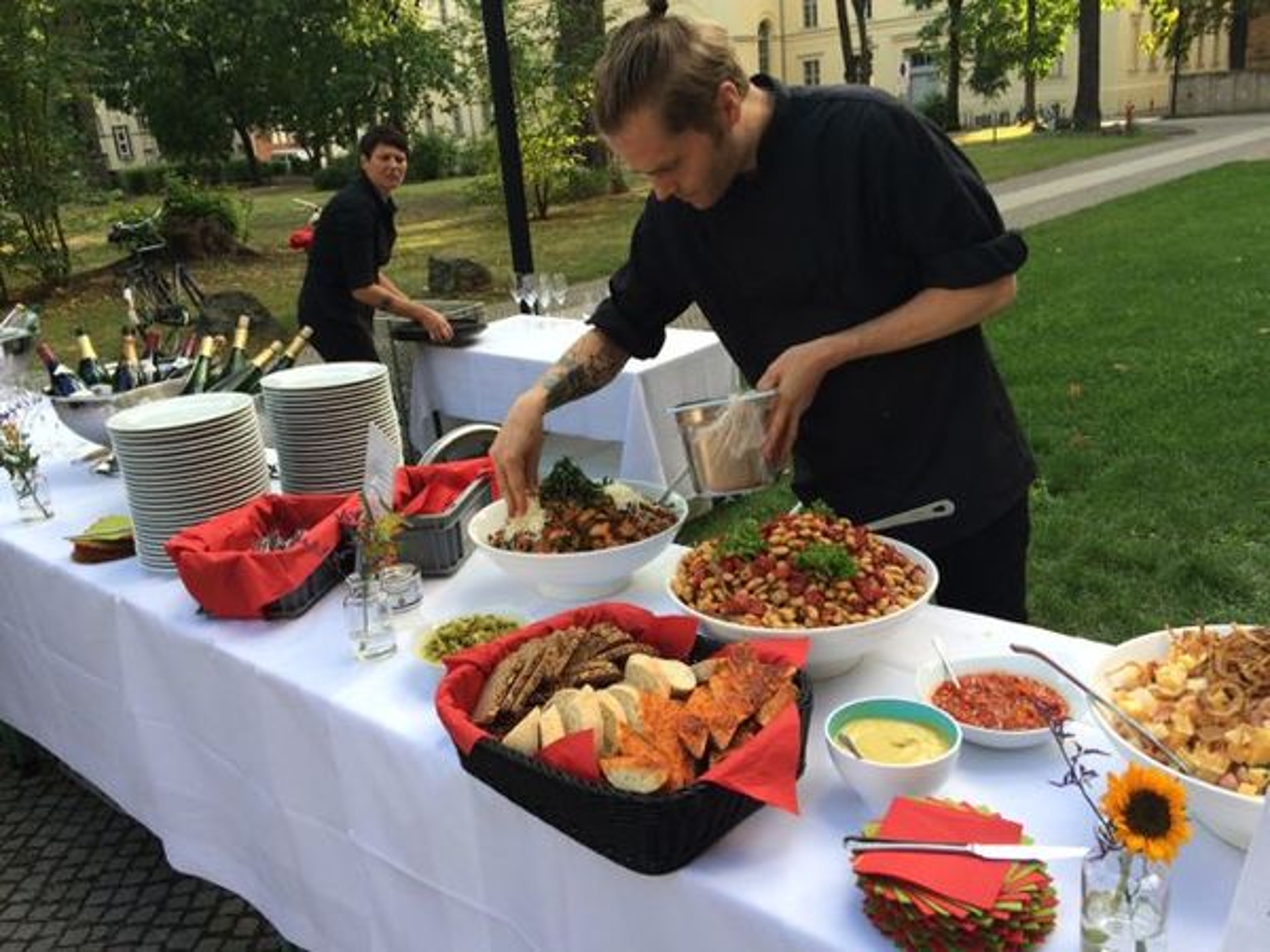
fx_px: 1064
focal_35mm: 29
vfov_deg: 48.2
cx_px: 635
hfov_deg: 61.7
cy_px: 476
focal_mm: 4.15
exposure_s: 1/222
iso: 32
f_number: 2.2
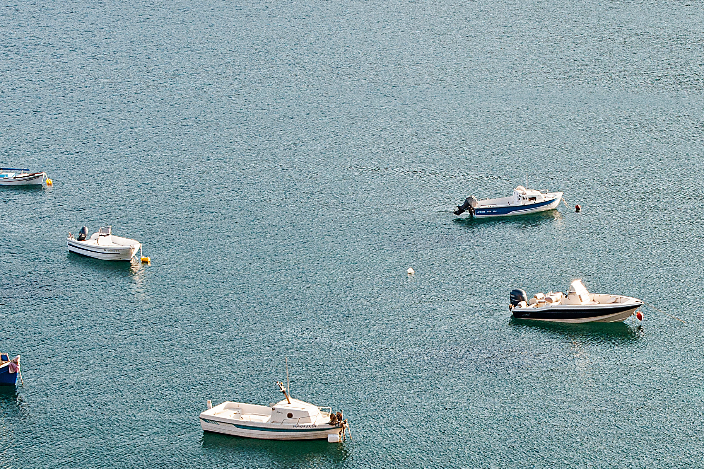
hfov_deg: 18.1
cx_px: 434
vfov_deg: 12.1
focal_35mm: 113
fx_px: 2209
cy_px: 355
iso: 100
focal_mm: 34
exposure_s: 1/160
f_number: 7.1
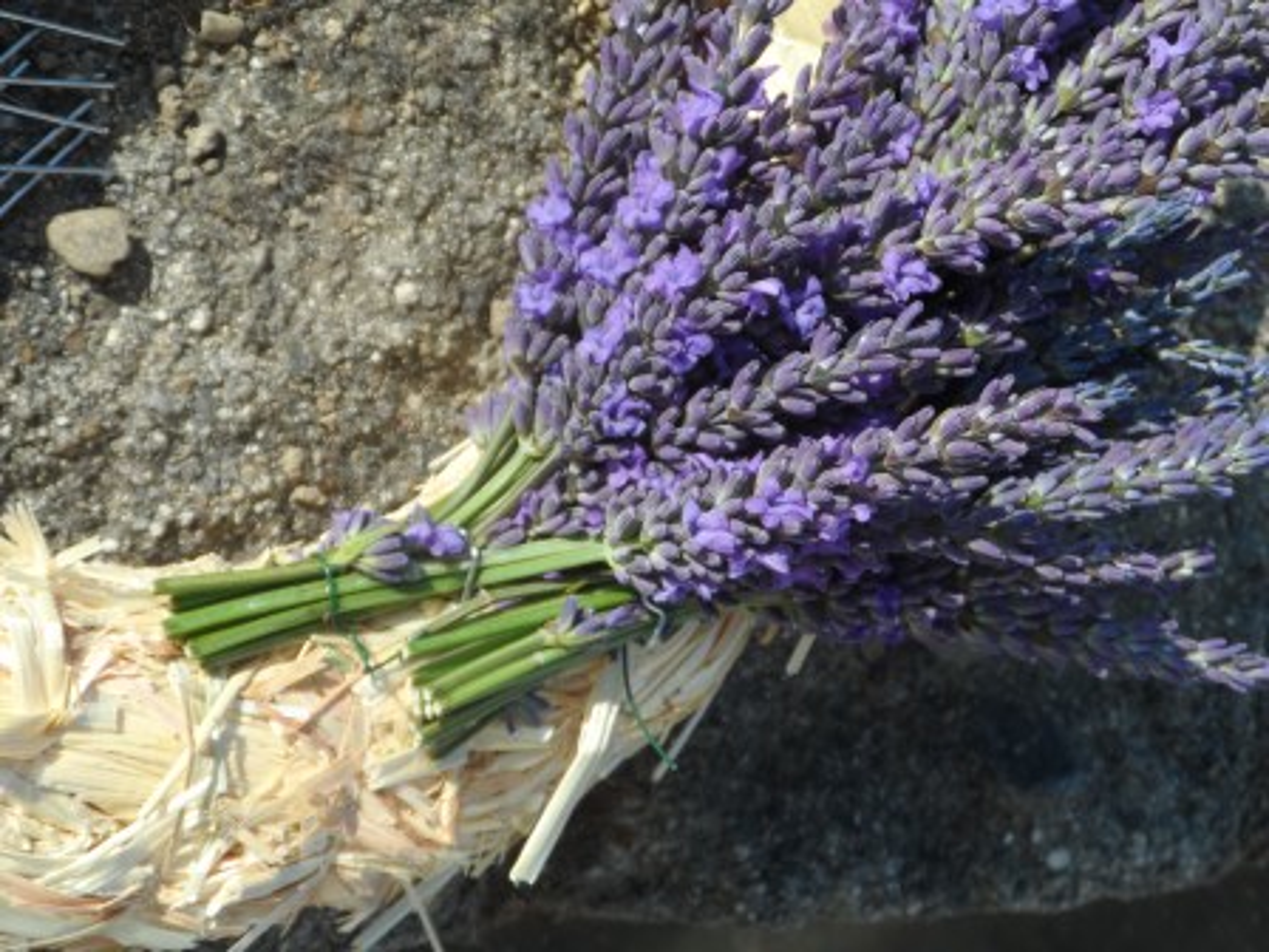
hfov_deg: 26.7
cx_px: 634
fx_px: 2676
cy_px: 476
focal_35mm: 73
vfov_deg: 20.2
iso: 80
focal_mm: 11.9
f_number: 4.3
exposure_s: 1/350
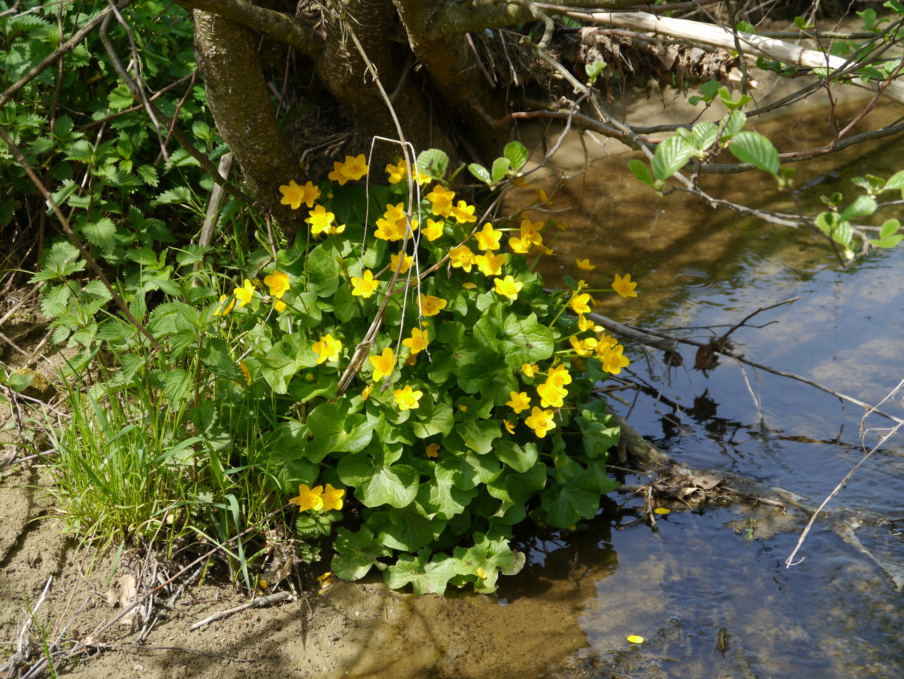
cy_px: 340
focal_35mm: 84
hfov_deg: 23.3
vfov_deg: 17.6
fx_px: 2195
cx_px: 452
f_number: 6.3
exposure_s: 1/200
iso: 160
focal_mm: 42
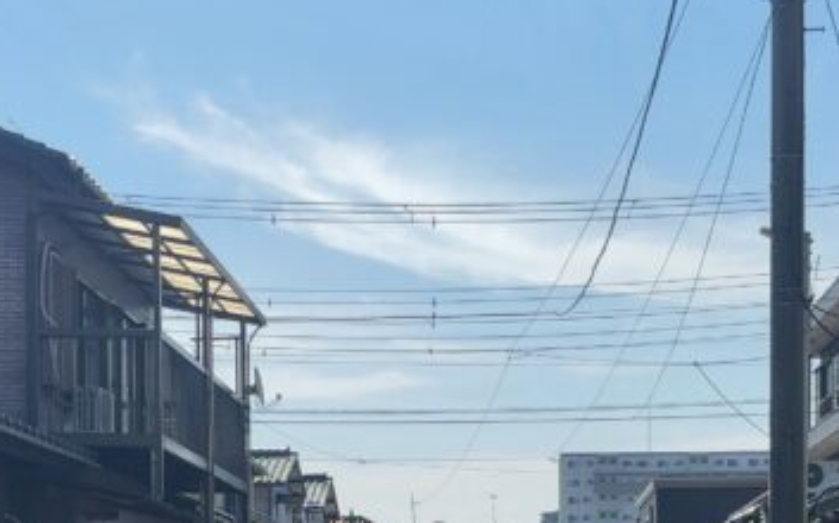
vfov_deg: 15.7
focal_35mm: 80
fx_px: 1828
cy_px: 616
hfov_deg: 25.8
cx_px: 480
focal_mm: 5.96
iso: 50
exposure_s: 1/6711
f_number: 1.6
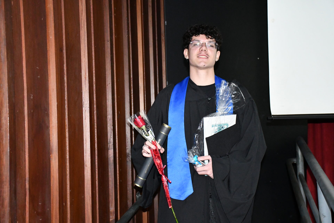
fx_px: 557
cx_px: 167
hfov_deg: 33.4
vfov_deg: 22.6
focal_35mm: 60
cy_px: 112
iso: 6400
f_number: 4.5
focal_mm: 40
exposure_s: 1/60
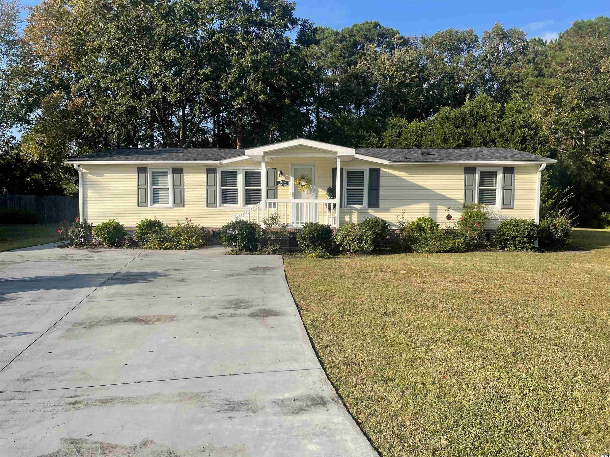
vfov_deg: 53.1
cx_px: 305
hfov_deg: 67.3
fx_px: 458
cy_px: 228
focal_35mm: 26
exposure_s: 1/2083
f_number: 1.6
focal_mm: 5.1
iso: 32
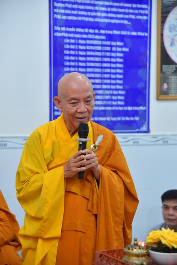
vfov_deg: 23.6
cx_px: 88
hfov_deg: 15.9
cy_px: 132
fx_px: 634
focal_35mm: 86
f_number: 4.5
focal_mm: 86
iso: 800
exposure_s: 1/200
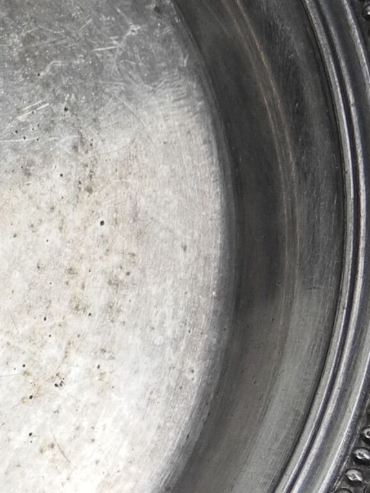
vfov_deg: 9.2
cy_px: 59
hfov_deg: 6.7
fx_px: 3064
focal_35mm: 215
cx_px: -307
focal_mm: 9.7
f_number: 3.2
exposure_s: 1/146
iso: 100
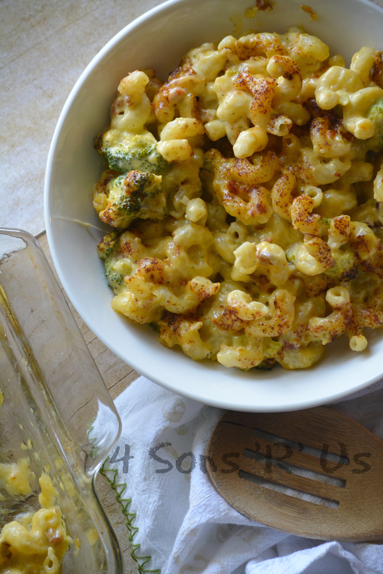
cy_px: 287
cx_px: 192
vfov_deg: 16.1
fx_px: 2035
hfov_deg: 10.8
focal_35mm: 128
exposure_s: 1/125
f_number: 5.6
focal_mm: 85
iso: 1100
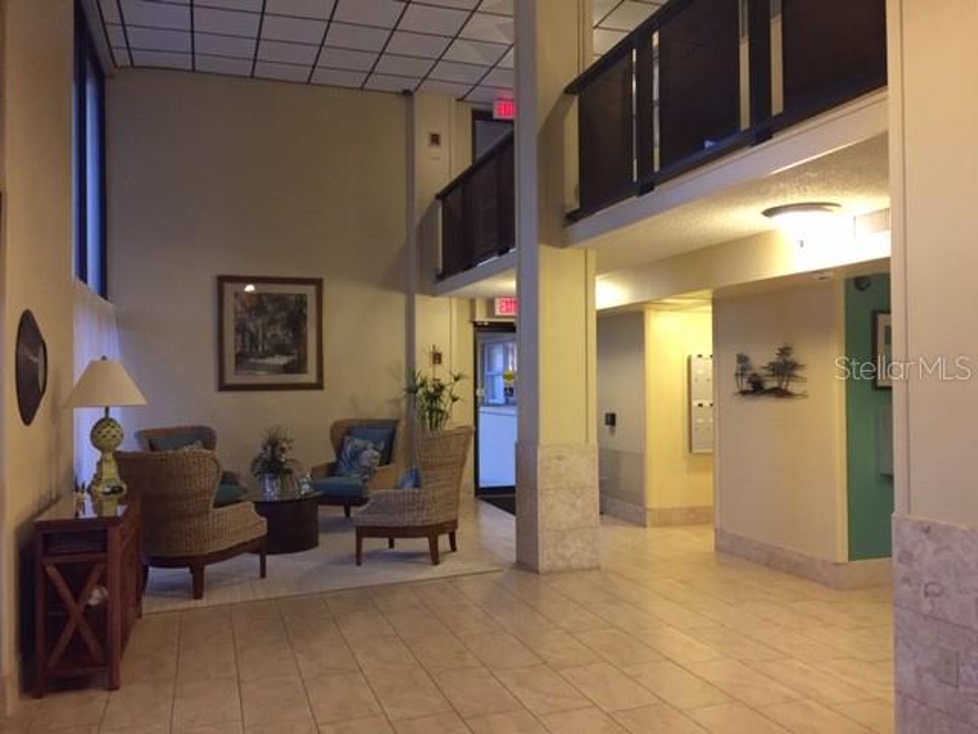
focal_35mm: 29
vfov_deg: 48.2
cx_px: 489
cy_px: 367
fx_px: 819
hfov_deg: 61.7
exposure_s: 1/24
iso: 250
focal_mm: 4.15
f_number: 2.2
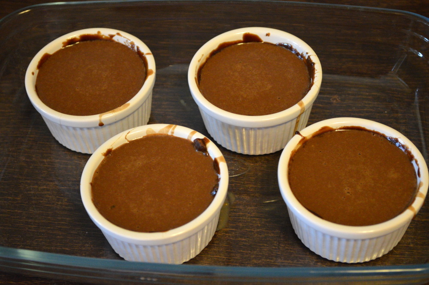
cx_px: 214
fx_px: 857
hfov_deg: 28.1
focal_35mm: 72
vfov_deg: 18.9
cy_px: 142
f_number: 5.3
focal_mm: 48
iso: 2500
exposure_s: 1/60
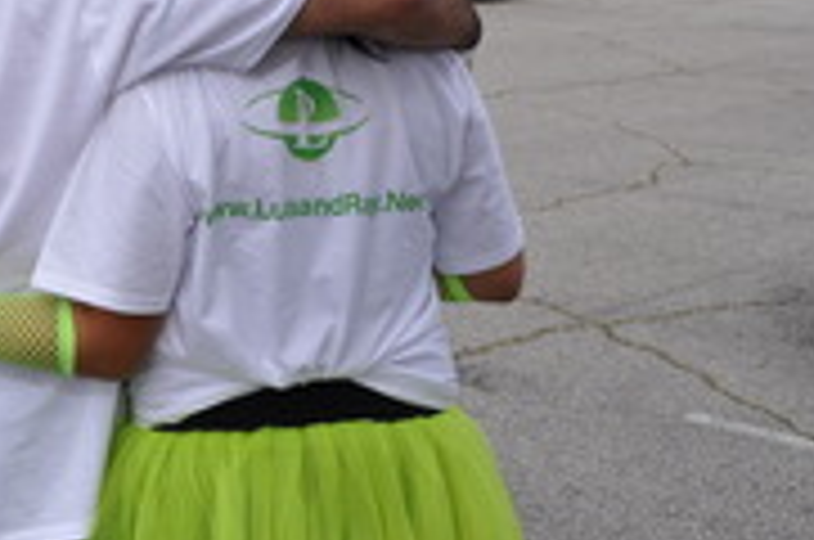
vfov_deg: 20.1
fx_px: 1512
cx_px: 193
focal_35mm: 67
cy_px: 169
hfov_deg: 29.6
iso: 200
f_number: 10
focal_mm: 18
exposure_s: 1/400
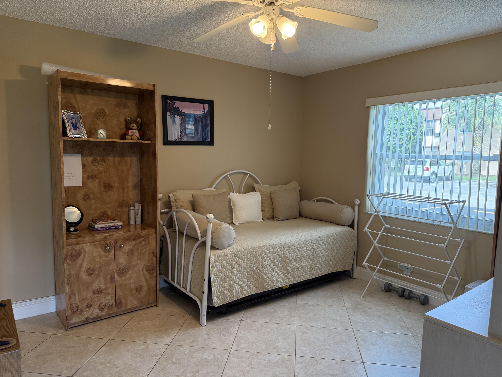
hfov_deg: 71.6
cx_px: 251
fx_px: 348
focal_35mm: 24
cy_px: 188
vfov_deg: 56.8
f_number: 1.78
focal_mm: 6.76
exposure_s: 1/169
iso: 200
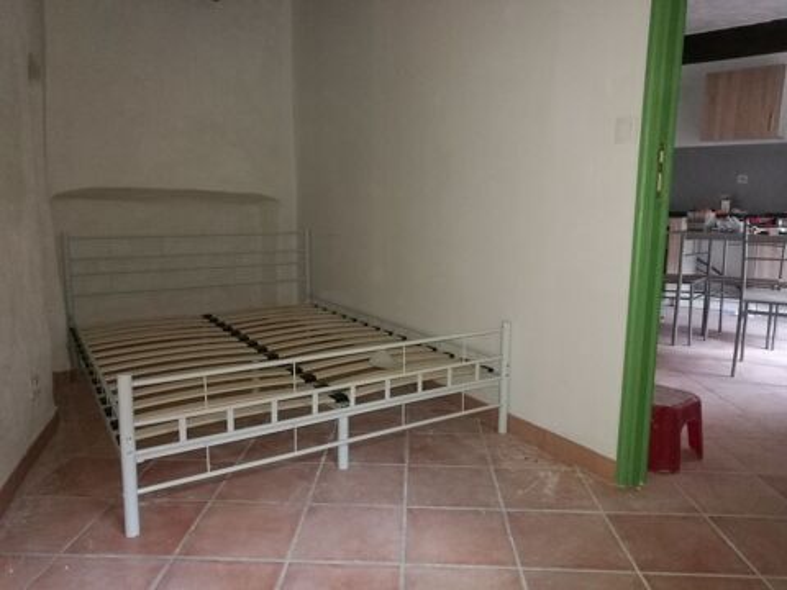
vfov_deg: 51.4
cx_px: 394
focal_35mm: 27
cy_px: 295
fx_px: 614
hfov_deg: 65.3
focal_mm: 4.5
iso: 400
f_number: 2.2
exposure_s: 1/25
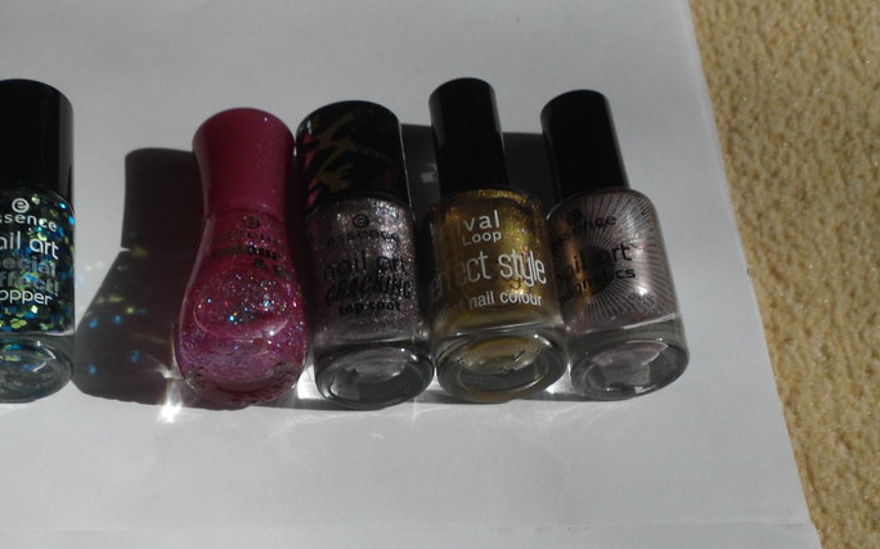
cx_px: 154
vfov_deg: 13.9
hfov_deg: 22.0
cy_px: 471
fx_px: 2230
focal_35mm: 93
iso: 80
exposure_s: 1/378
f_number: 8.2
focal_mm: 6.3
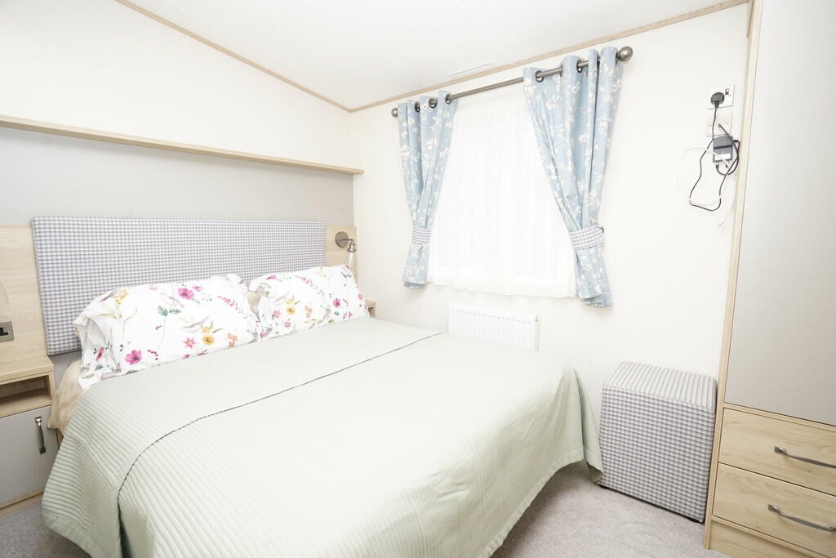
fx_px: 372
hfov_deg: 96.7
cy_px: 279
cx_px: 418
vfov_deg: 73.8
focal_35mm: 16
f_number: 10
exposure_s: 1/60
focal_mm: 16
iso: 1600
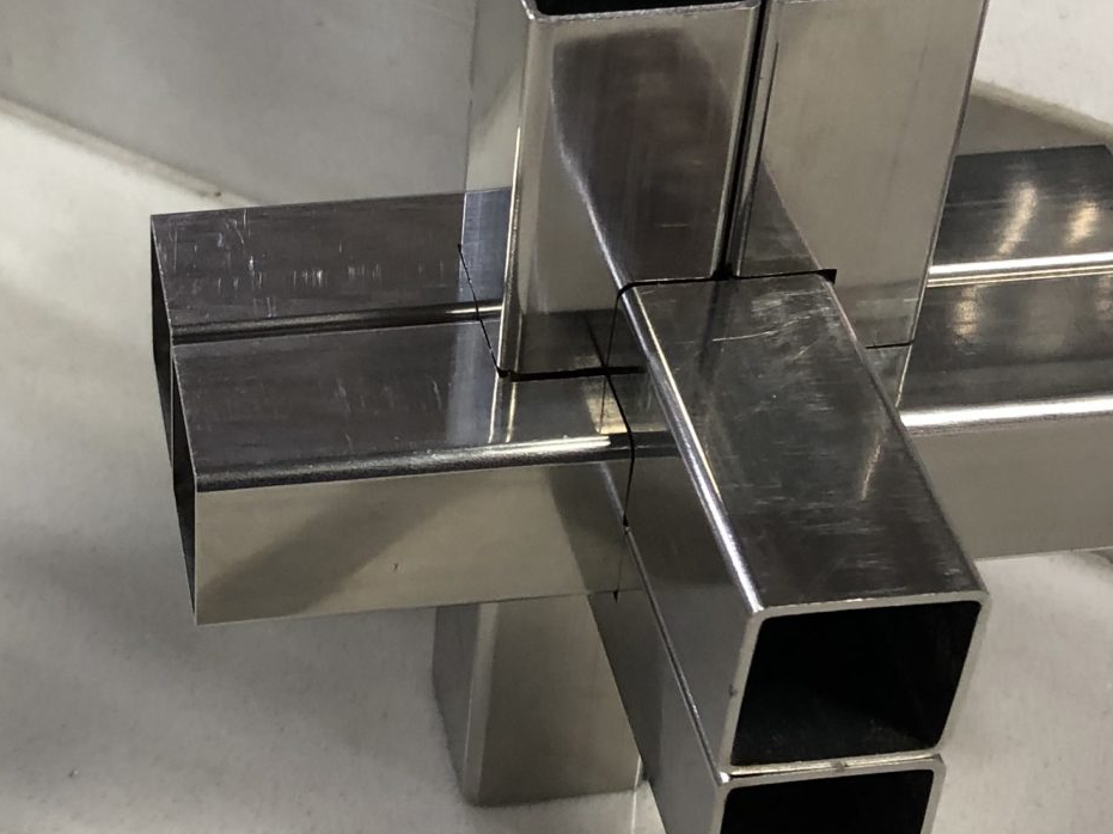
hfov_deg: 24.9
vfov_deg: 19.0
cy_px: 211
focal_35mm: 77
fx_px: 2475
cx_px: 225
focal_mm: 4
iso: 40
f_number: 1.8
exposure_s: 1/17
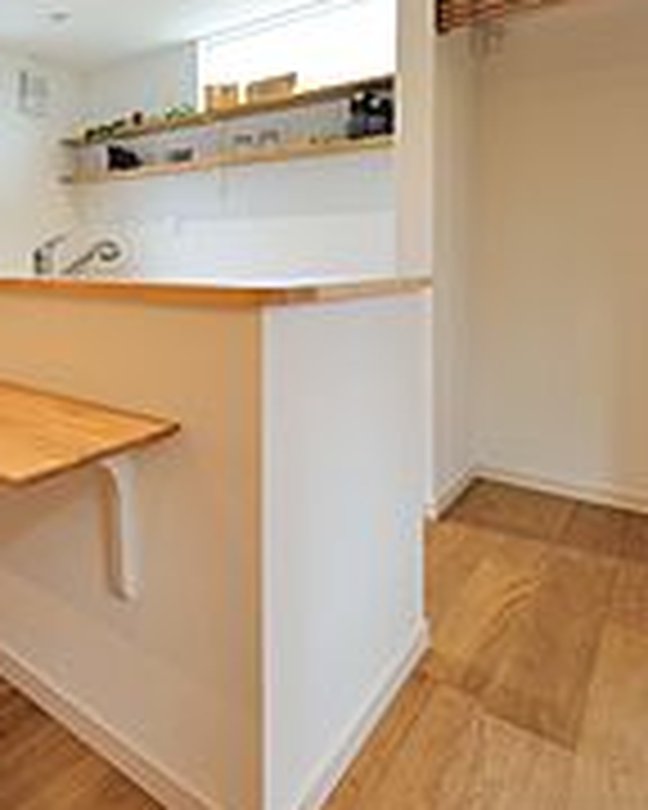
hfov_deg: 52.2
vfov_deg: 67.8
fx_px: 575
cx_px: 72
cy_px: 252
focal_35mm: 24
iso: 100
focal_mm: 12
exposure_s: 1/6
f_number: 10
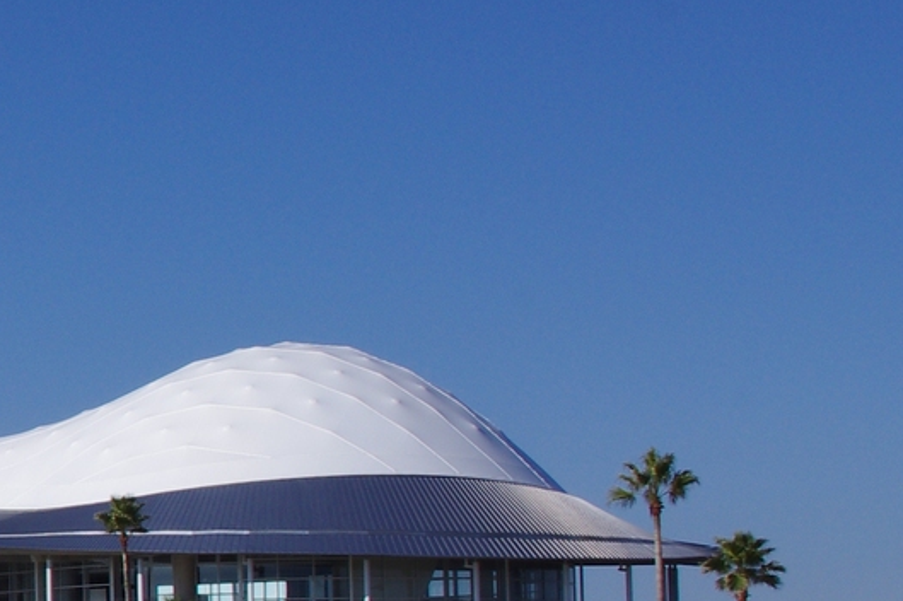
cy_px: 447
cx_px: -722
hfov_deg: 13.5
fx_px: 3409
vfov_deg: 10.1
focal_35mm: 136
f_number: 14
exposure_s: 1/320
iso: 200
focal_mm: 24.38
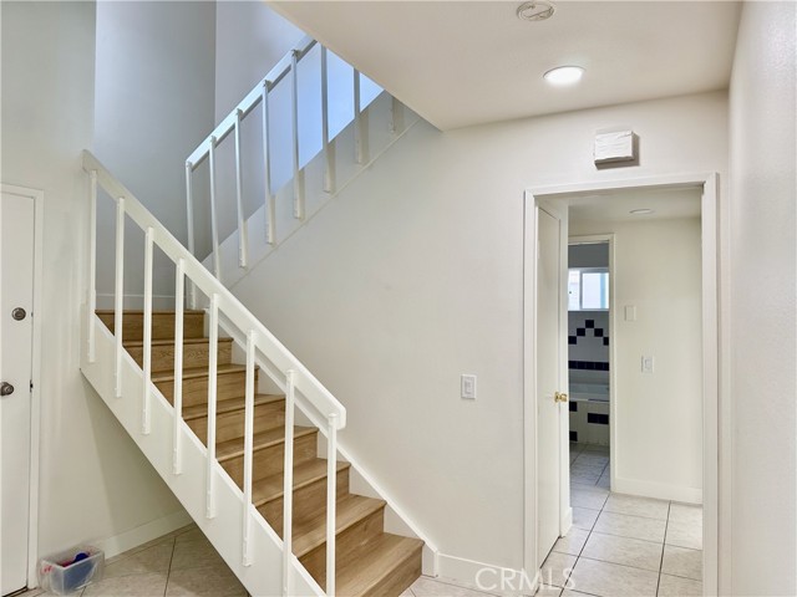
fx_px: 553
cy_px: 298
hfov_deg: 71.6
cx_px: 398
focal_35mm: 24
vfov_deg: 56.8
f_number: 1.78
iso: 80
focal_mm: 6.86
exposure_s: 1/120
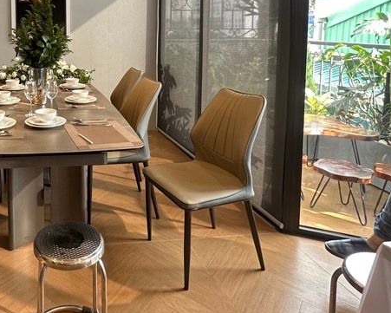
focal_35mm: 31
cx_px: 68
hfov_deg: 52.7
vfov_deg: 44.3
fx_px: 359
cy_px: 52
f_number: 2.2
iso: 125
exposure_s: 1/100
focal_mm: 2.22
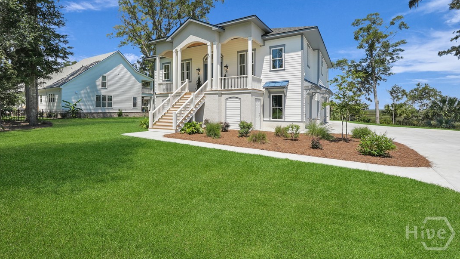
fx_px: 207
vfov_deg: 63.6
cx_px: 228
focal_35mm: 17
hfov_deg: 95.9
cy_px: 109
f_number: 9
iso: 320
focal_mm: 16
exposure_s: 1/1250
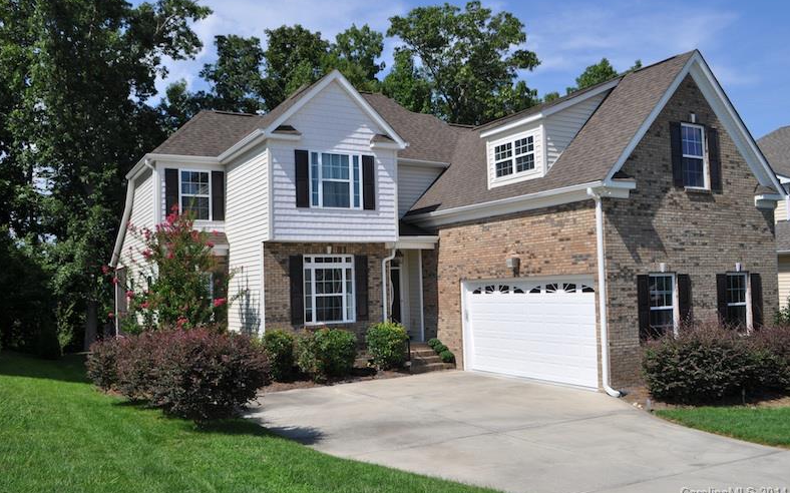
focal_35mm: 31
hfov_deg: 61.3
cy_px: 236
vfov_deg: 40.6
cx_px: 394
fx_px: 667
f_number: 10
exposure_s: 1/400
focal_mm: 20
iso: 200
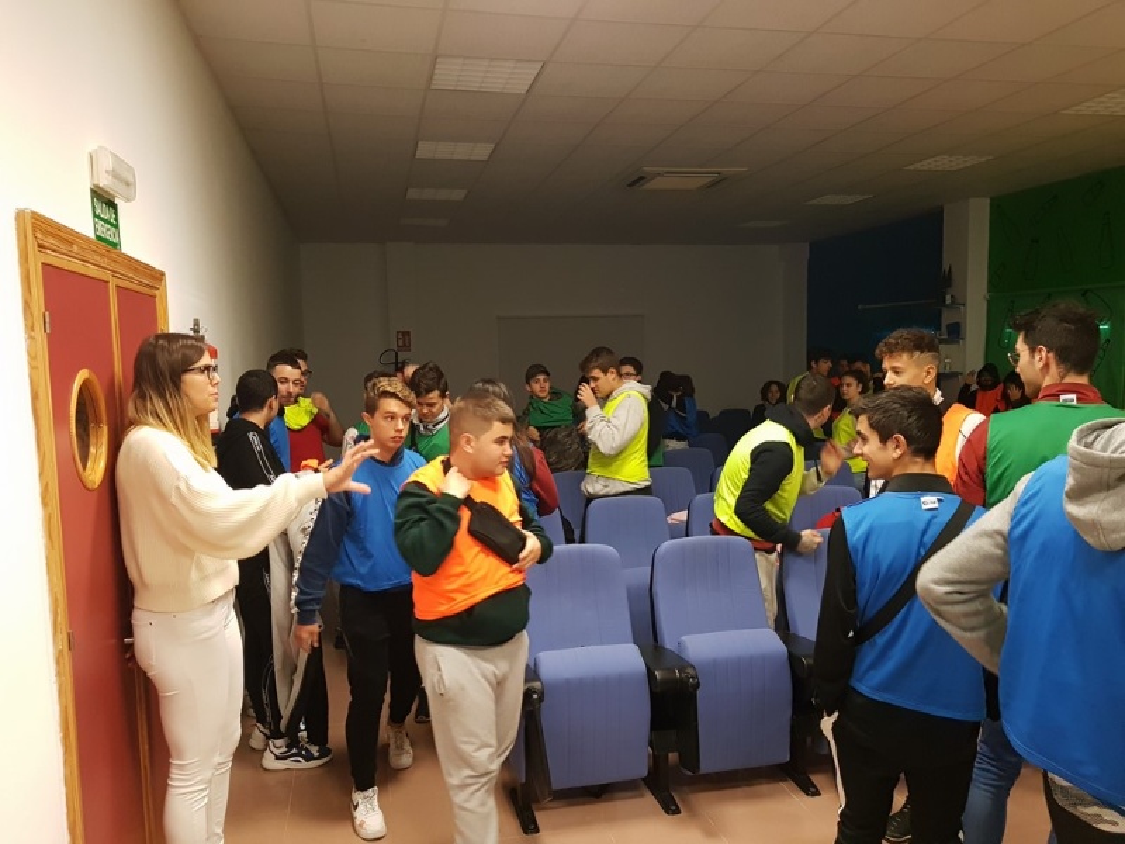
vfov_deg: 53.1
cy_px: 422
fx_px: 845
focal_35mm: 26
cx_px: 562
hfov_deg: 67.3
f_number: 1.7
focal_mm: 4.2
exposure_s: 1/50
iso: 320
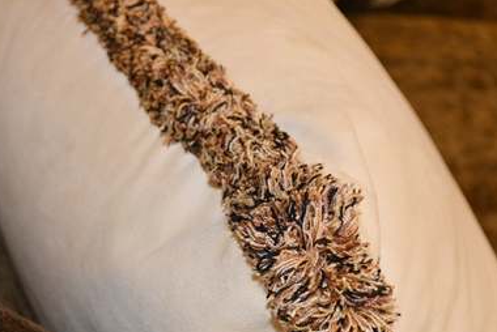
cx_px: 186
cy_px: 216
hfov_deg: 24.4
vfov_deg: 16.5
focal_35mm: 83
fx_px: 1144
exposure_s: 1/60
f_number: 5
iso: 560
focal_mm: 35
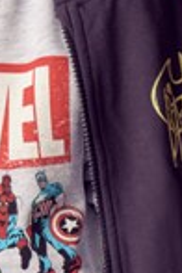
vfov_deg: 5.1
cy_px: 397
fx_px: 3056
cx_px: -62
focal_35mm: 403
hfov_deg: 3.4
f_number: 5.6
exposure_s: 1/125
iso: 100
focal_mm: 58
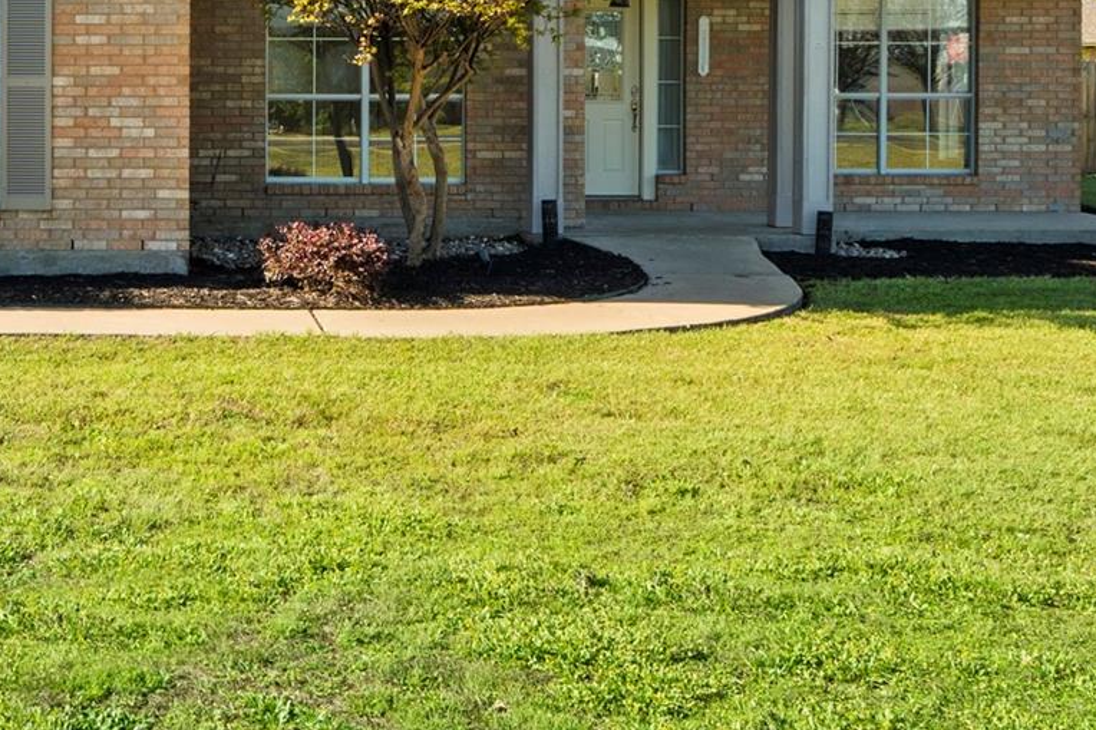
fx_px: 1837
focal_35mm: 60
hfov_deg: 32.1
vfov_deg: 22.2
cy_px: 150
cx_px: 172
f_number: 11
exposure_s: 1/30
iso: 250
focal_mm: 15
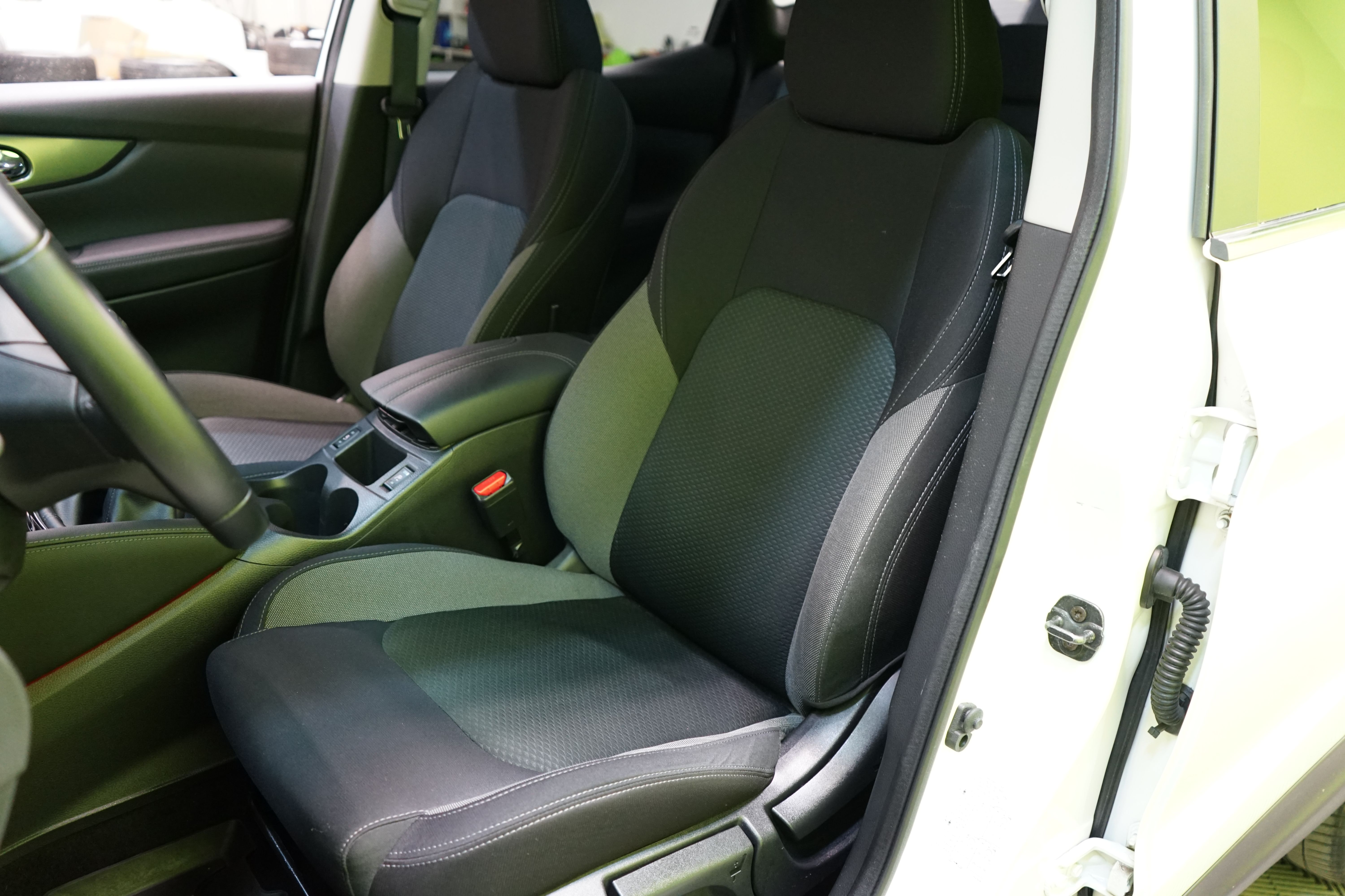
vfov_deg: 46.4
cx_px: 672
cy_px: 448
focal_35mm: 28
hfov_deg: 65.5
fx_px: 1046
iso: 2000
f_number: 3.5
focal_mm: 28
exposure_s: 1/30
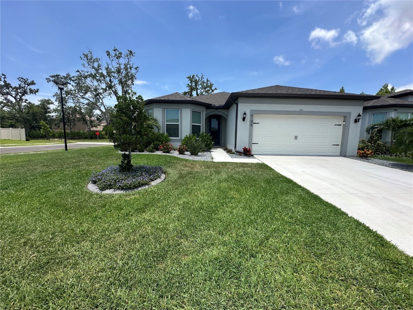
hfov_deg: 102.1
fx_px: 167
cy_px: 155
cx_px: 206
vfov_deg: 85.7
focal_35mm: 14
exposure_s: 1/1689
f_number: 2.2
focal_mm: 2.22
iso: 50
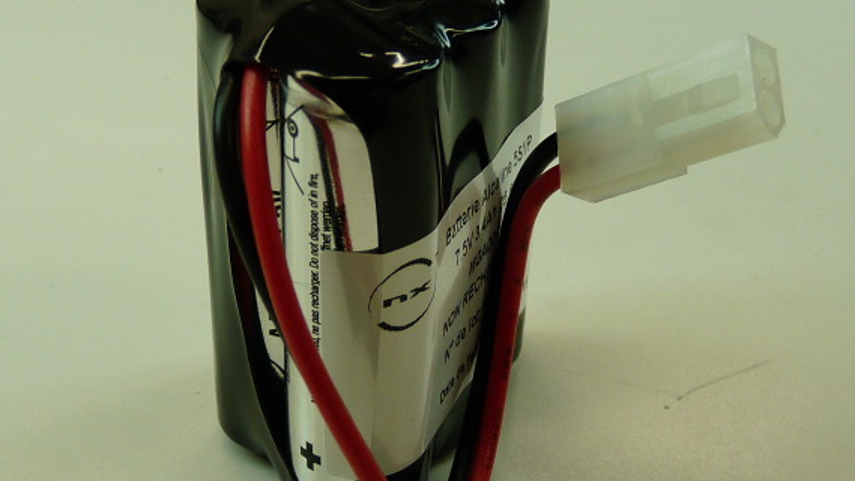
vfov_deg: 20.0
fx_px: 1360
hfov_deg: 34.9
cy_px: 242
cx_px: 440
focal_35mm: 60
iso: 100
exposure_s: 1/60
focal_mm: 4.8
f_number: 2.8
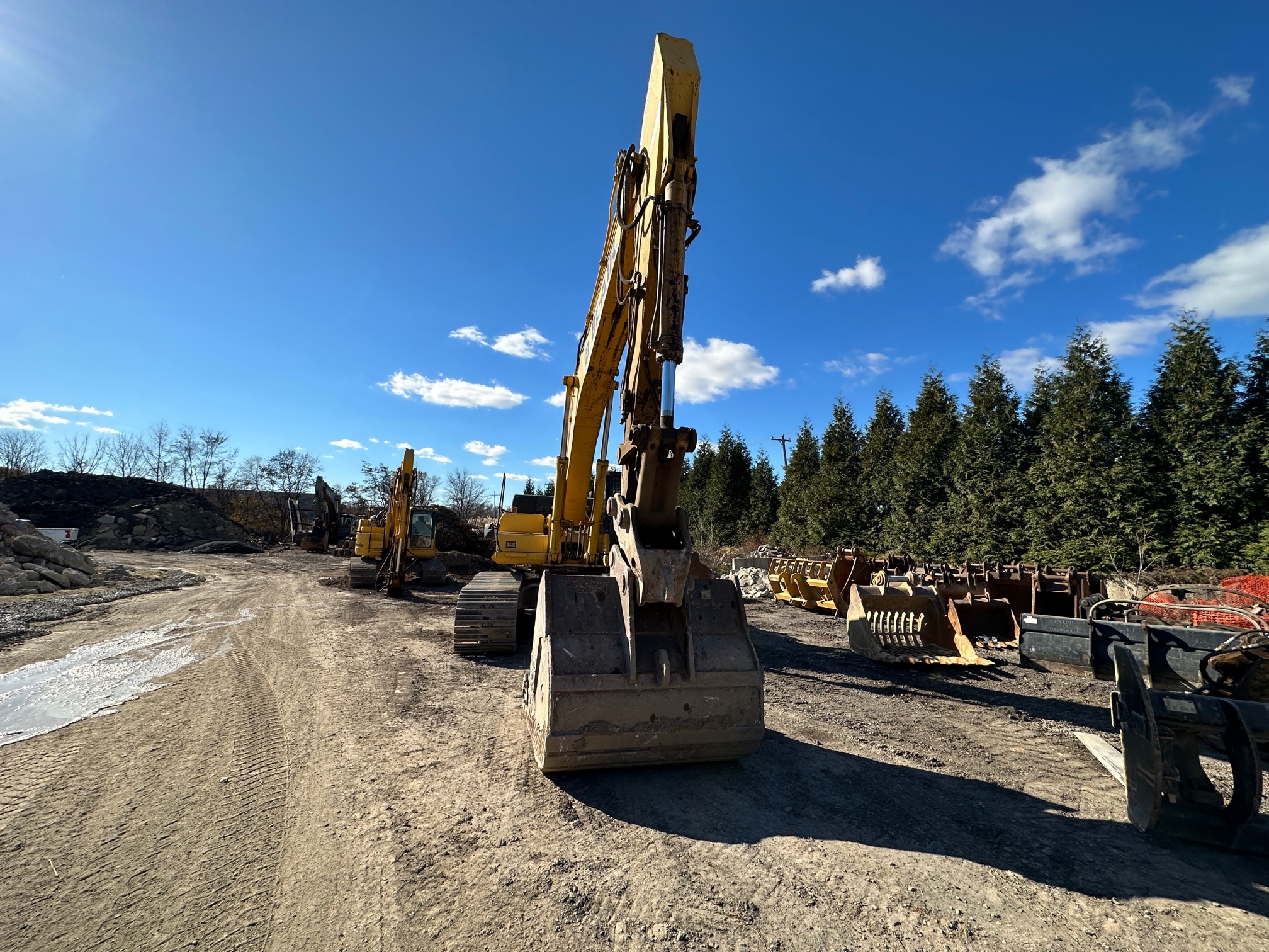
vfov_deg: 85.7
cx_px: 634
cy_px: 476
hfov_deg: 102.1
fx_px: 513
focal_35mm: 14
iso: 50
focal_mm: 2.22
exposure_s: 1/2212
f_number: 2.2
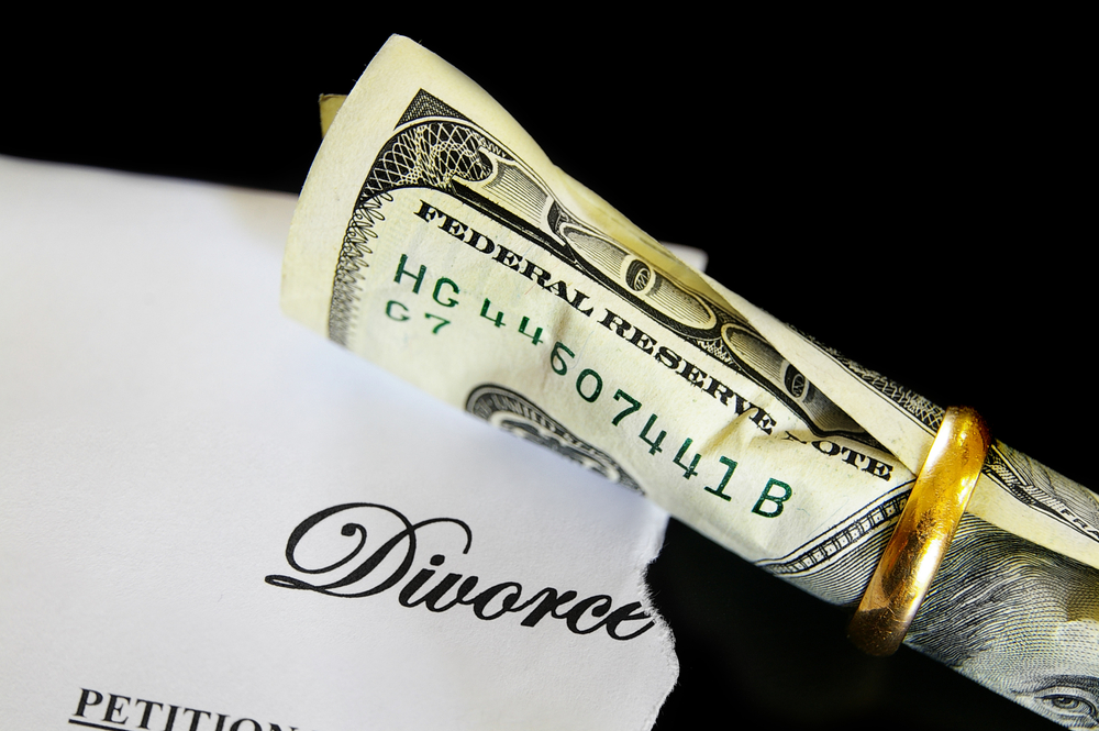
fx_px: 2059
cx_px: 550
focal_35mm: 68
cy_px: 366
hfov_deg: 29.9
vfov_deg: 20.1
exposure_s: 1/1.43
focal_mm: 45
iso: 200
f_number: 11
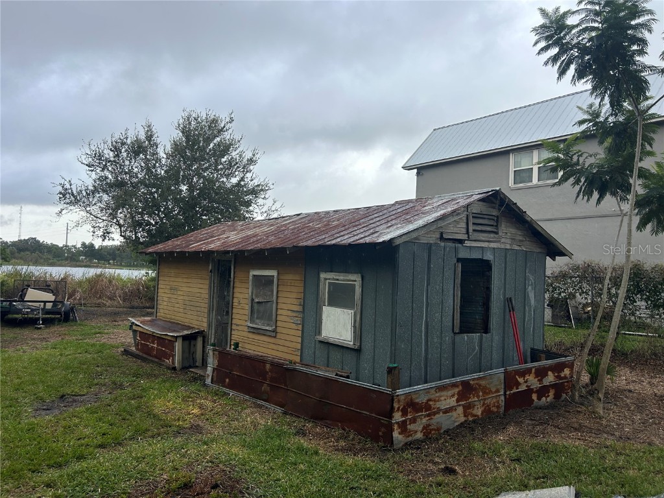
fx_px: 499
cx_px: 332
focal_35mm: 26
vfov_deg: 53.1
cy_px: 249
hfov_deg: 67.3
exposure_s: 1/563
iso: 50
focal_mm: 5.7
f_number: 1.5
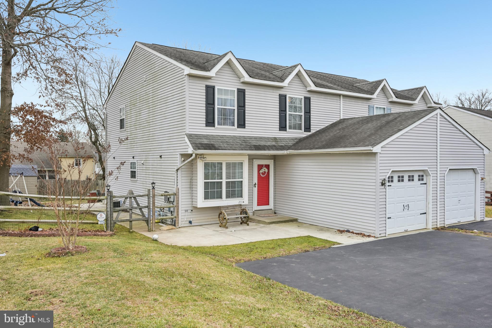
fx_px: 383
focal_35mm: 28
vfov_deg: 46.4
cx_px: 246
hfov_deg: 65.5
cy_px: 164
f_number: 8
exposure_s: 1/60
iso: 100
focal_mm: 28
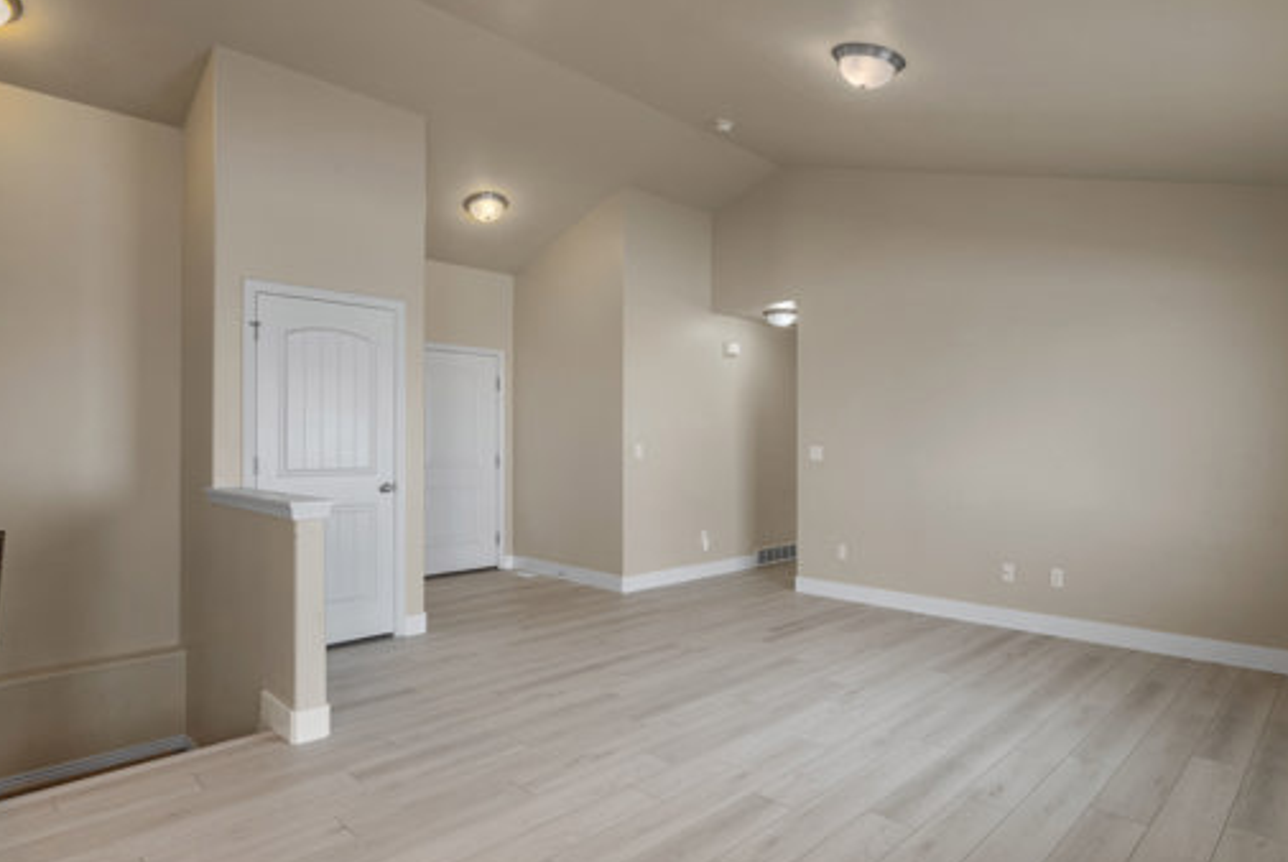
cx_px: 712
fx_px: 702
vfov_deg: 63.1
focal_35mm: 20
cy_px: 430
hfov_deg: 84.8
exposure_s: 1/4
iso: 500
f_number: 8
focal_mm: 16.5
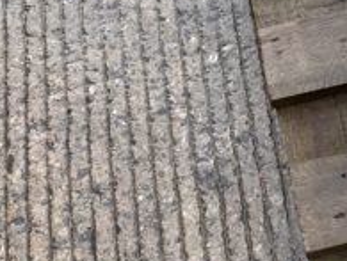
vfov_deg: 15.4
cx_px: 361
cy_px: 30
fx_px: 954
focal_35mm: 95
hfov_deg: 19.9
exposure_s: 1/442
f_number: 1.8
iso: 16
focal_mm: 3
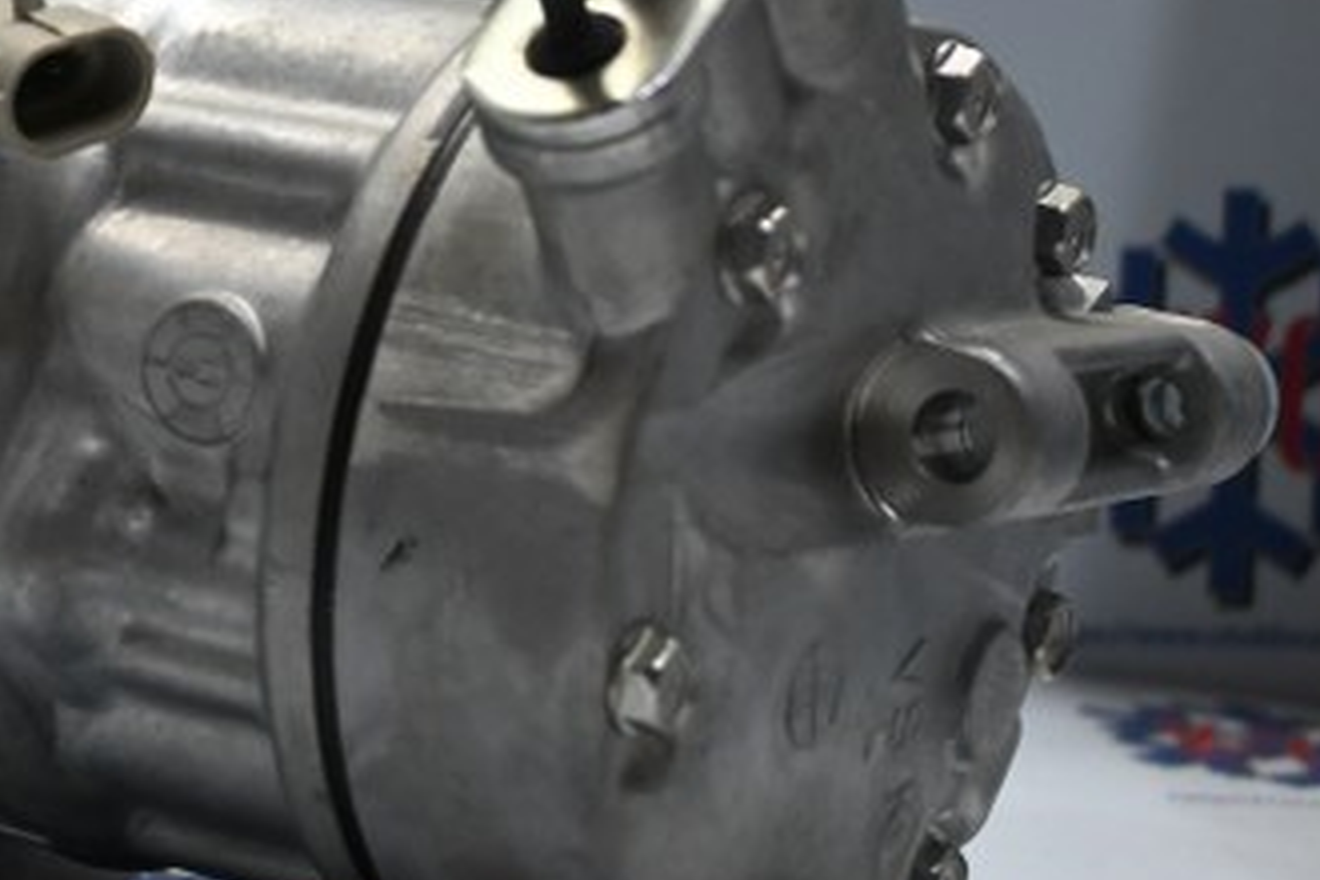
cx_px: 172
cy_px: 324
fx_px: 3996
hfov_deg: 18.5
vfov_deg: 12.6
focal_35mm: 109
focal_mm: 40
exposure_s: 1/125
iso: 1400
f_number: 5.6
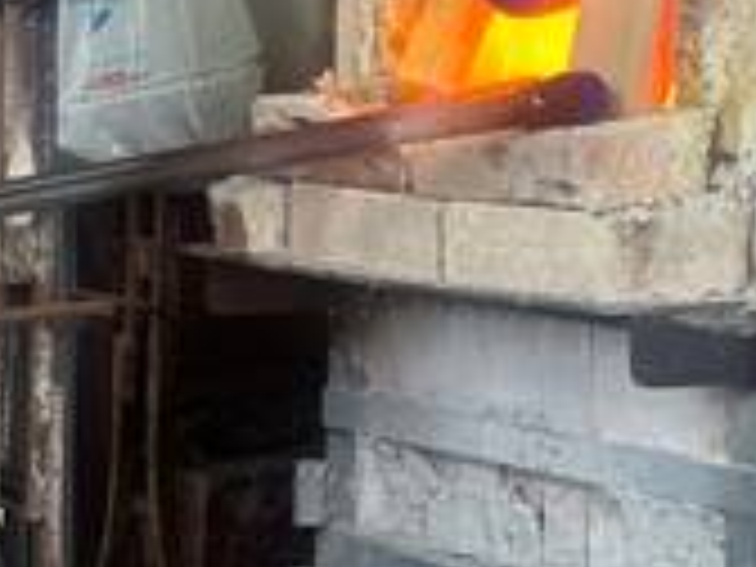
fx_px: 4805
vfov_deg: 6.7
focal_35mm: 220
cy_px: -238
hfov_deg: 9.0
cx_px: 436
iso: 125
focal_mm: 9
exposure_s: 1/100
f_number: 2.8
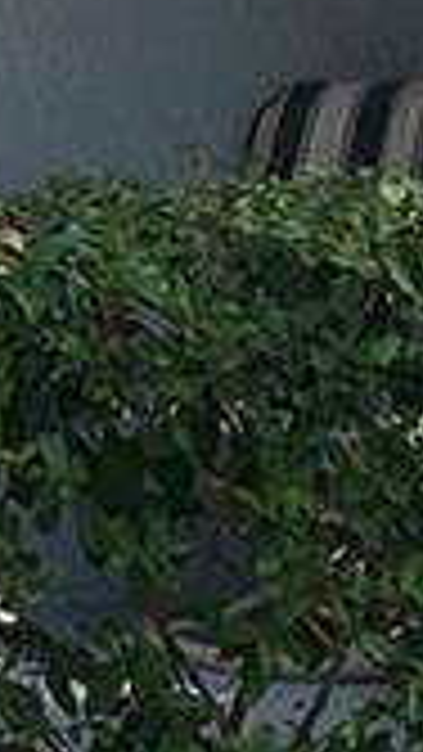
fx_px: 4046
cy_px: -252
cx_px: -999
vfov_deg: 10.4
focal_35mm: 203
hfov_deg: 5.5
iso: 25
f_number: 1.8
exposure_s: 1/1689
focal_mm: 4.25
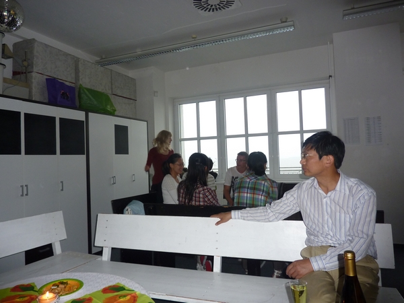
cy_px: 152
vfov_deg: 54.9
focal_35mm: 25
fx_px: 292
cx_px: 202
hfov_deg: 69.4
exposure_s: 1/30
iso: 160
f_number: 3.3
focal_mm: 4.1
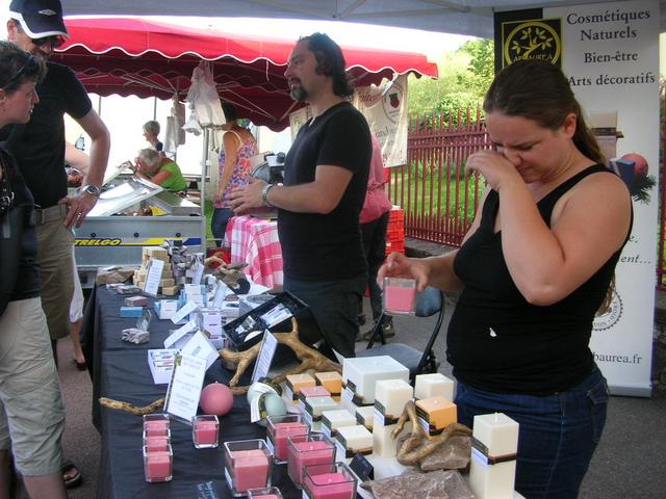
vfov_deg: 40.7
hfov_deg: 52.6
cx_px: 333
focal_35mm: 35
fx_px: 673
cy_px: 250
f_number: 2.8
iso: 50
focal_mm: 5.8
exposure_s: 1/53.6
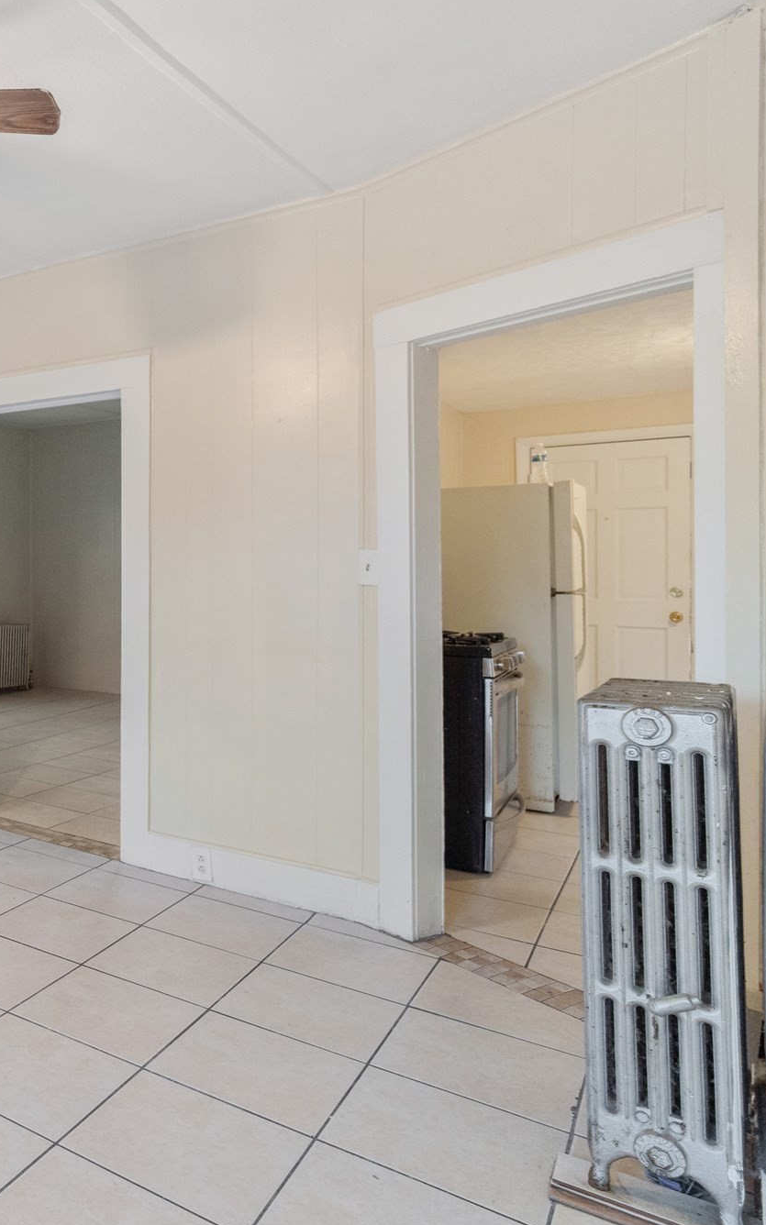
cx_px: -145
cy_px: 621
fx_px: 835
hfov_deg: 37.6
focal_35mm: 25
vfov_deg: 72.5
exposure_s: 1/60
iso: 2500
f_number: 5.6
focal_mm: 16
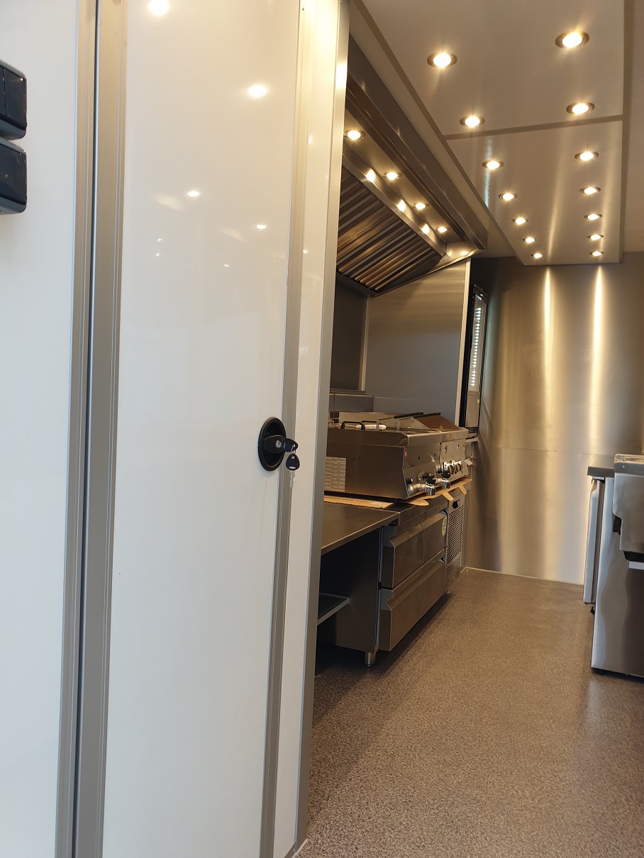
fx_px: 645
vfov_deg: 67.3
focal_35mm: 26
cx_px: 322
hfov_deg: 53.1
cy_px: 429
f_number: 2.4
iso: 50
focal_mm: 4.3
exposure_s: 1/50
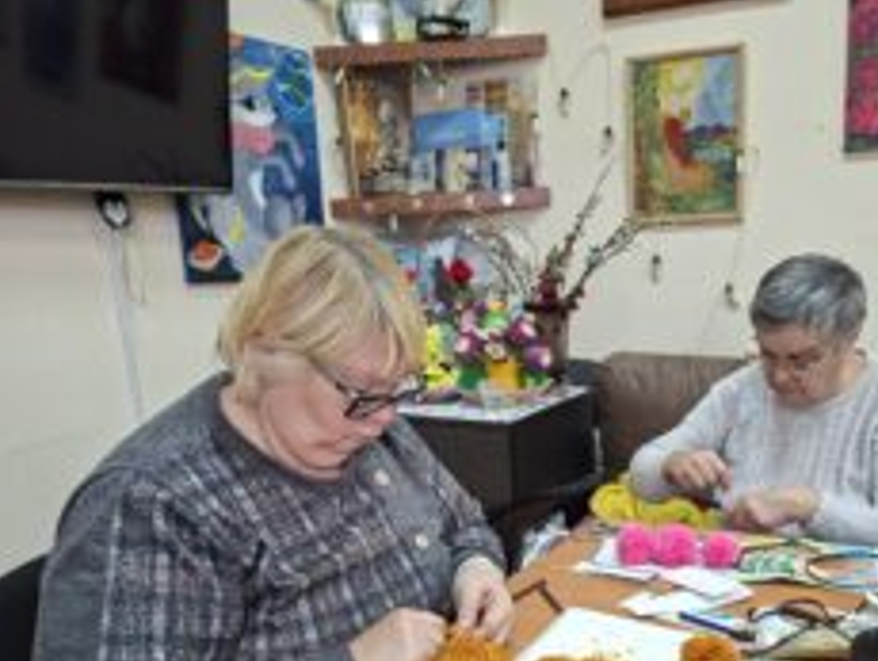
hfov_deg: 52.1
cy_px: 499
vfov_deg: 39.6
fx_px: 889
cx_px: 546
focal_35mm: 35
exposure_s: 1/50
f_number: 1.8
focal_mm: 5.54
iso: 320
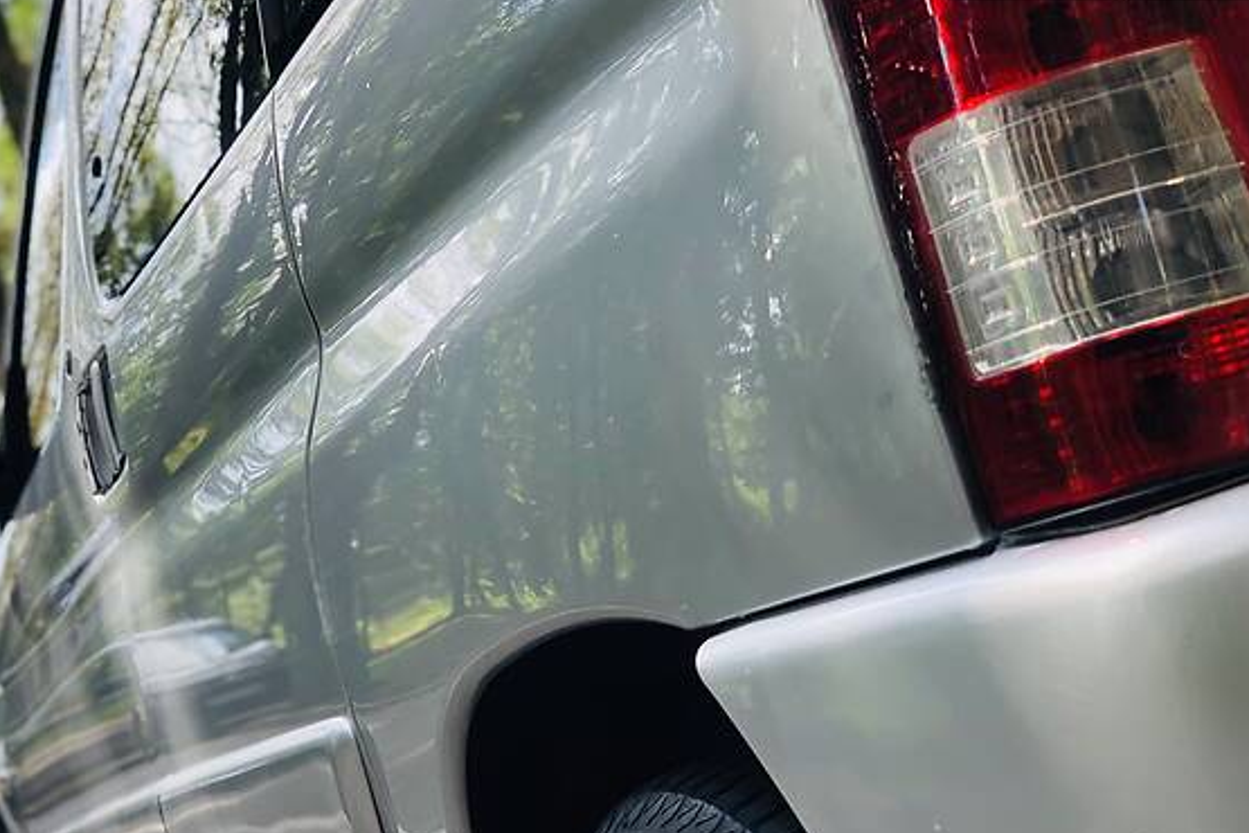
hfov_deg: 25.8
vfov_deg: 17.5
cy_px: 549
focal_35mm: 78
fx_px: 2706
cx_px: 392
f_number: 2.4
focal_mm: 6
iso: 16
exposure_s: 1/180
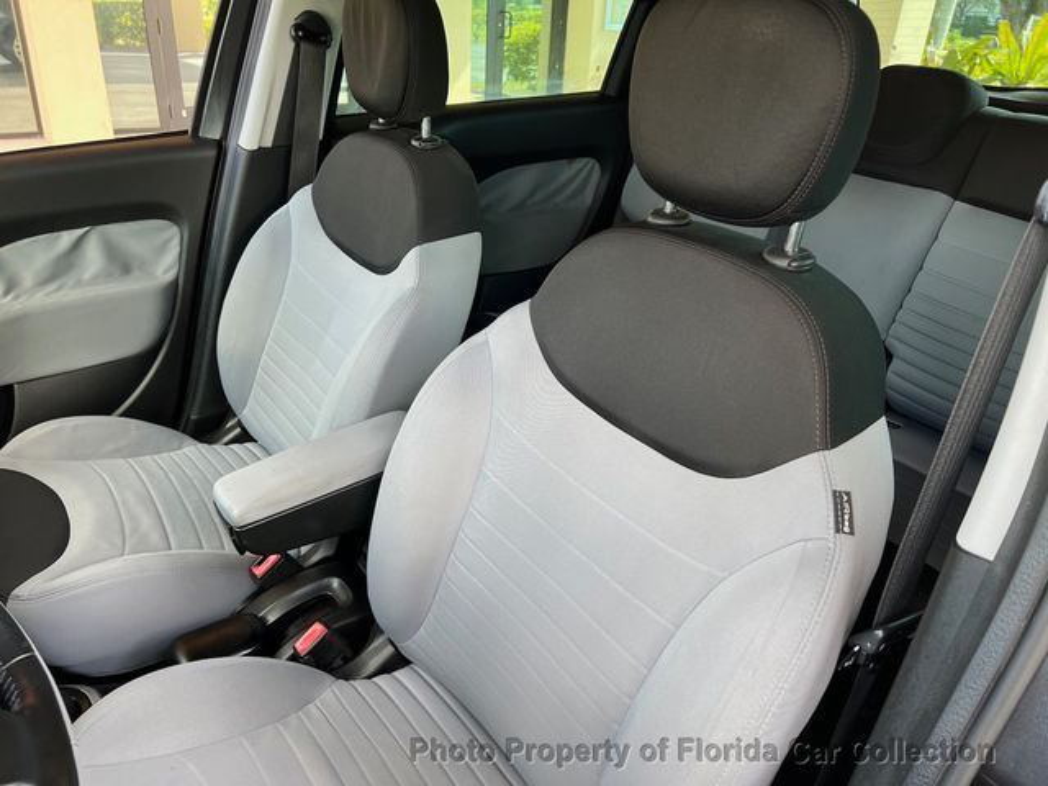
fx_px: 787
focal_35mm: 26
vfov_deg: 53.1
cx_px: 524
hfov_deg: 67.3
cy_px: 393
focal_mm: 5.7
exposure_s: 1/121
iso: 64
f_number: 1.5
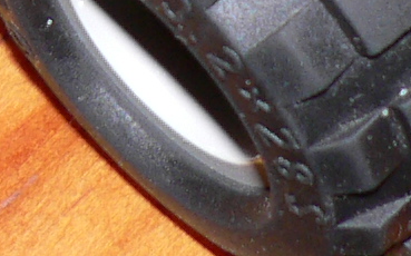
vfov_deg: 4.6
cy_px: -660
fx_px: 2966
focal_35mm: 265
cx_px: 223
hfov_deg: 7.9
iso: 80
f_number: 2.8
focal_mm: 6
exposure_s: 1/60
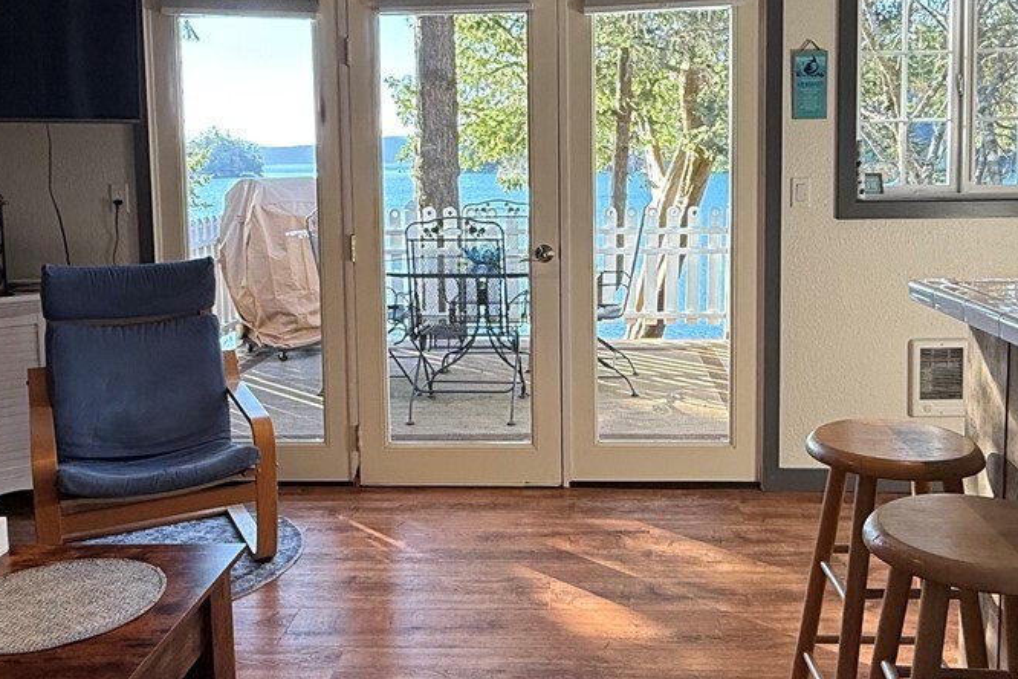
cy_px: 251
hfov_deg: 54.3
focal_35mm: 35
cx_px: 566
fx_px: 990
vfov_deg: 37.6
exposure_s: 1/120
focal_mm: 2.22
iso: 64
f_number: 2.2
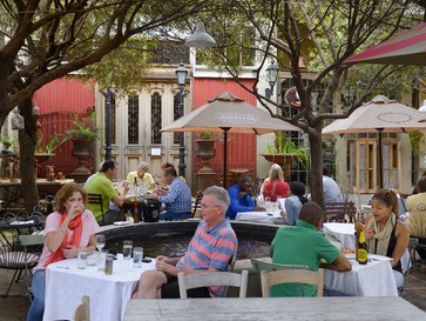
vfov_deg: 36.0
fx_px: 493
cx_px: 217
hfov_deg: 46.8
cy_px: 158
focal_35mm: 40
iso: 800
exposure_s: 1/100
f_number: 5.6
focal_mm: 36
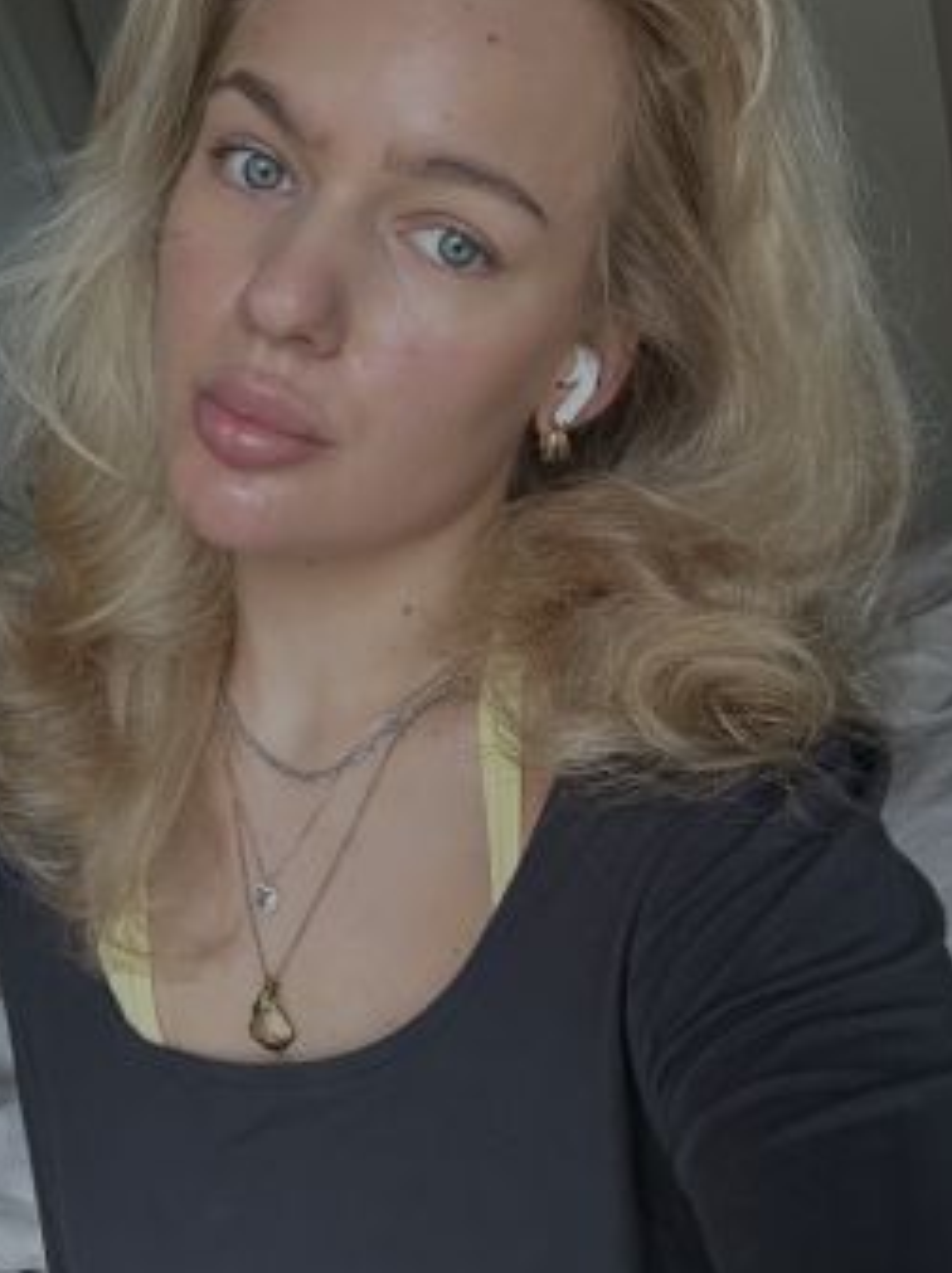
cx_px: 400
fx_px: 1506
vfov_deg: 45.3
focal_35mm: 41
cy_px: 450
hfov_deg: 35.0
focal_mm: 2.69
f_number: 1.9
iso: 80
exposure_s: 1/121
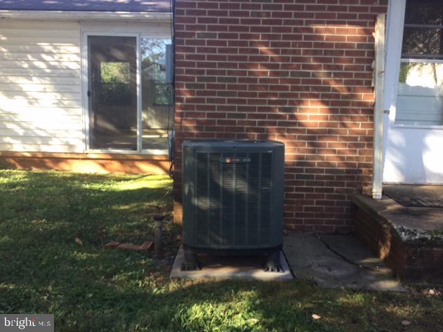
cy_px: 166
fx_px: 397
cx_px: 222
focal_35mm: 31
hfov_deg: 58.4
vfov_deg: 45.4
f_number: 2.4
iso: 50
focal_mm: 3.3
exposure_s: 1/120
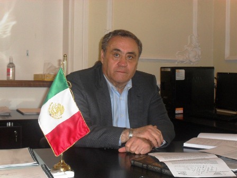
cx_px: 118
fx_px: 390
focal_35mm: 57
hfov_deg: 33.8
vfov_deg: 25.7
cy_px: 89
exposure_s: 1/60
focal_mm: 10.1
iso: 200
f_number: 4.3
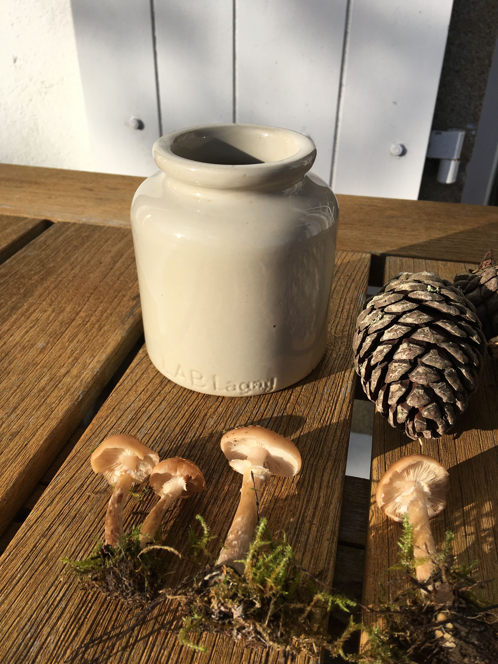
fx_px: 556
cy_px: 332
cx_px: 249
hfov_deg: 48.2
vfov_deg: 61.7
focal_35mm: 29
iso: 25
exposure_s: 1/1972
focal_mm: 4.15
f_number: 2.2
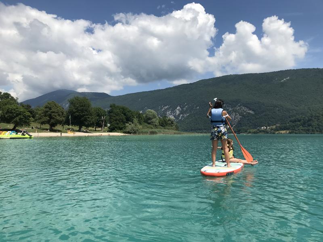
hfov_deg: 63.4
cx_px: 162
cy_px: 121
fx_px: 261
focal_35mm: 28
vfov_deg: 49.7
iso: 20
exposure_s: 1/3690
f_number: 1.8
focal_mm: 3.99
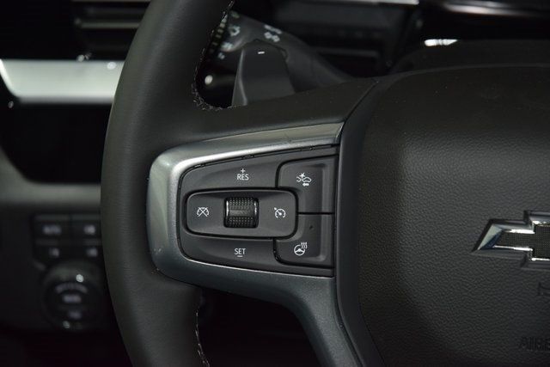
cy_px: 184
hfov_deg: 19.5
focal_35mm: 105
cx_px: 275
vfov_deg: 13.0
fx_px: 1604
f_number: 4.5
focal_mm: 70
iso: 1400
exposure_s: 1/40
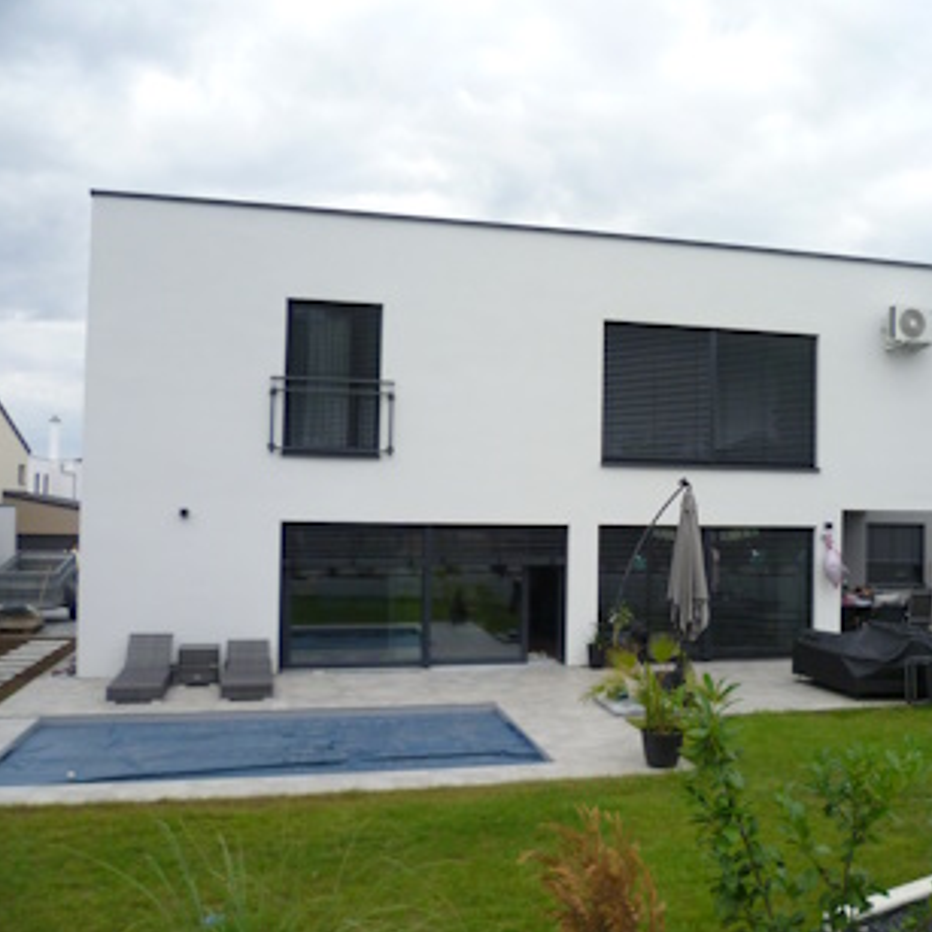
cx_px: 606
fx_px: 1036
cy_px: 474
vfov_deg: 48.4
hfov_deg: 47.8
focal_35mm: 34
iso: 200
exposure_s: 1/500
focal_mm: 5
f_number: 2.8
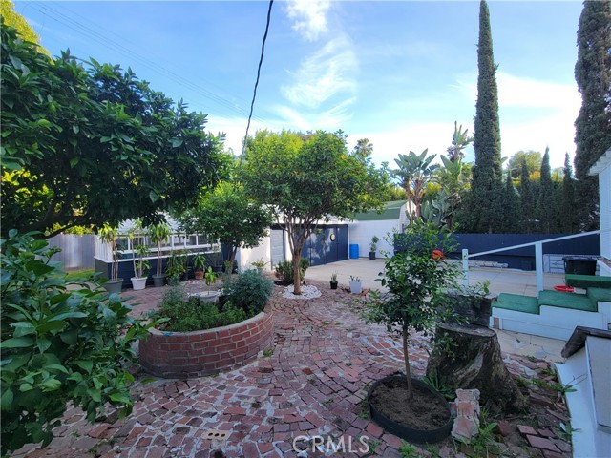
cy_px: 229
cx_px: 306
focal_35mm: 13
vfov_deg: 89.9
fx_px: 229
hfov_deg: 106.2
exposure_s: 1/298
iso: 50
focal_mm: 2.2
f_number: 2.2
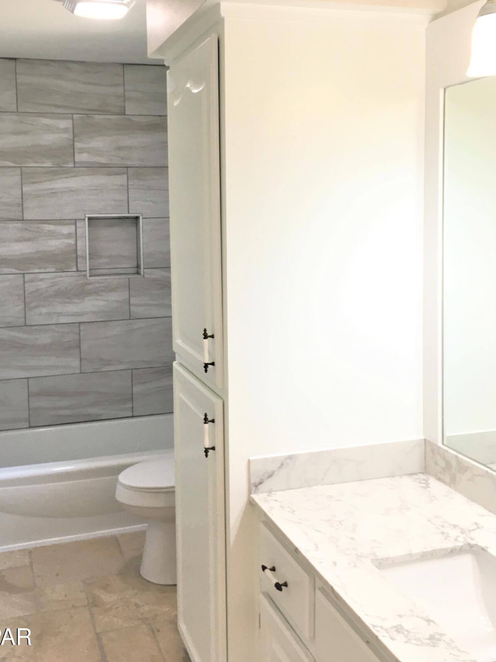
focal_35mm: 36
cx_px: 202
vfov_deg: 51.0
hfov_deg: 39.5
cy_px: 264
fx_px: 688
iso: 50
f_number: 2.2
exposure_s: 1/30
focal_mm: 4.15
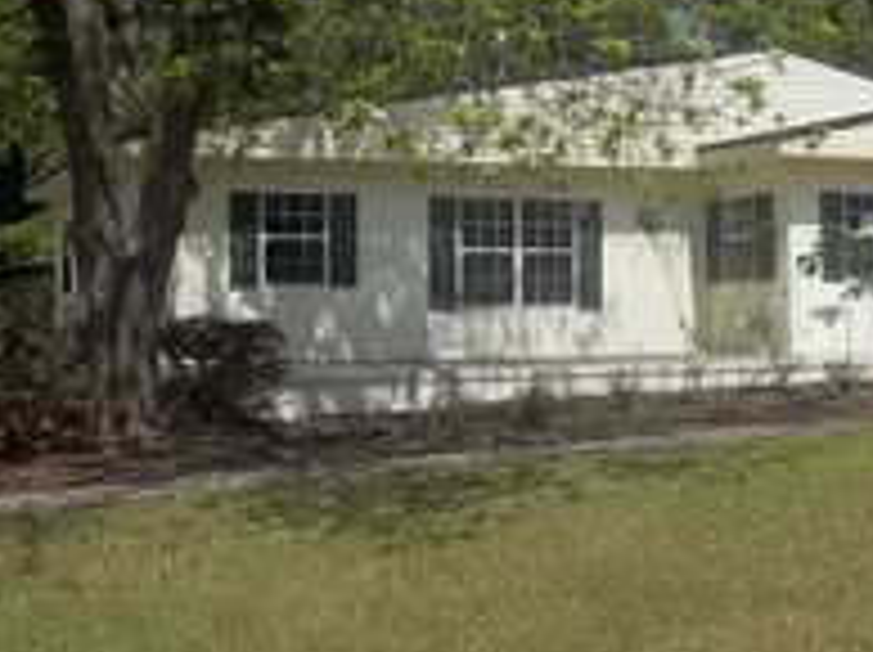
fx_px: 1486
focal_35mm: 59
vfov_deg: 24.7
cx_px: 630
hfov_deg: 32.3
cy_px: 229
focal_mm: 5.9
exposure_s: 1/250
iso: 64
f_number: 8
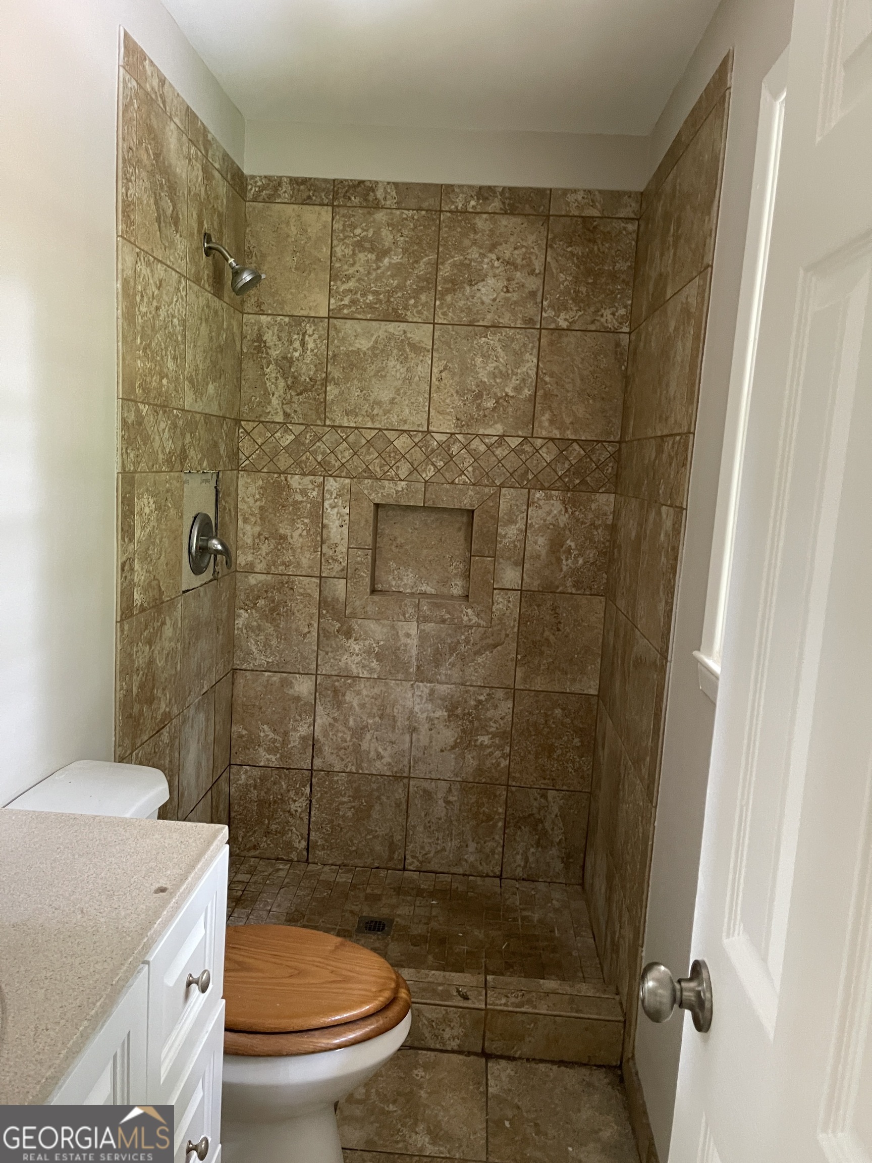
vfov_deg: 67.3
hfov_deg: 53.1
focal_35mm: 26
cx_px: 436
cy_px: 582
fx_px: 873
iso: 500
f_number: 1.6
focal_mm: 5.1
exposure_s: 1/56
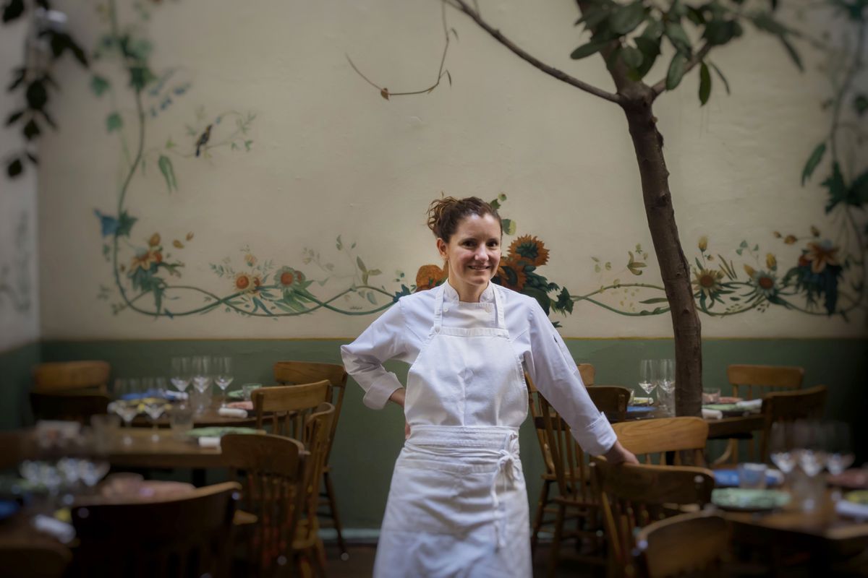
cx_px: 434
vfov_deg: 19.5
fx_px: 1688
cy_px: 289
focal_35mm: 70
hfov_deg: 28.8
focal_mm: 25.7
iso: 400
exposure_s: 1/100
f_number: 4
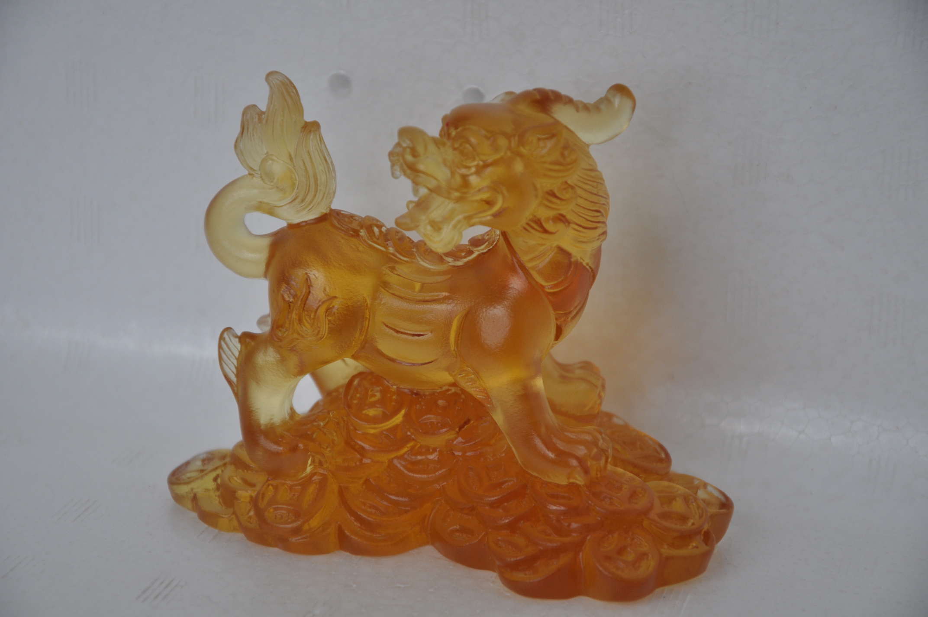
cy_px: 308
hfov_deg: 16.1
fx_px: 3283
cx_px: 464
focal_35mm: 128
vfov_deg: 10.7
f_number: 5.6
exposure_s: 1/60
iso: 400
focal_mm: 85
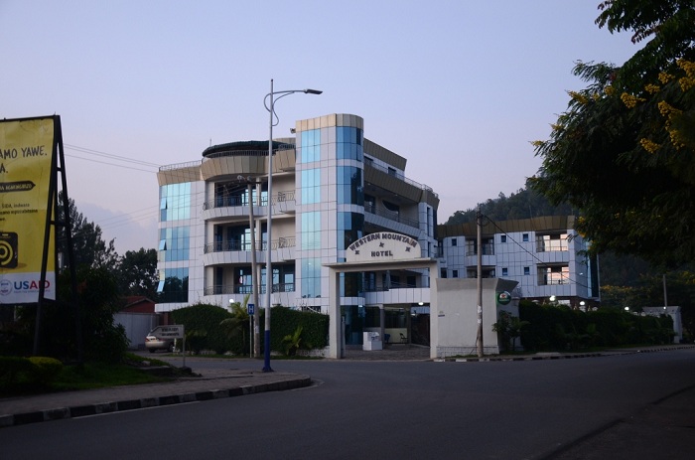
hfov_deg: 48.0
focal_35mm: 40
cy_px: 230
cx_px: 348
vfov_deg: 32.8
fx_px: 780
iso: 500
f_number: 4
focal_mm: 27
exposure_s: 1/20
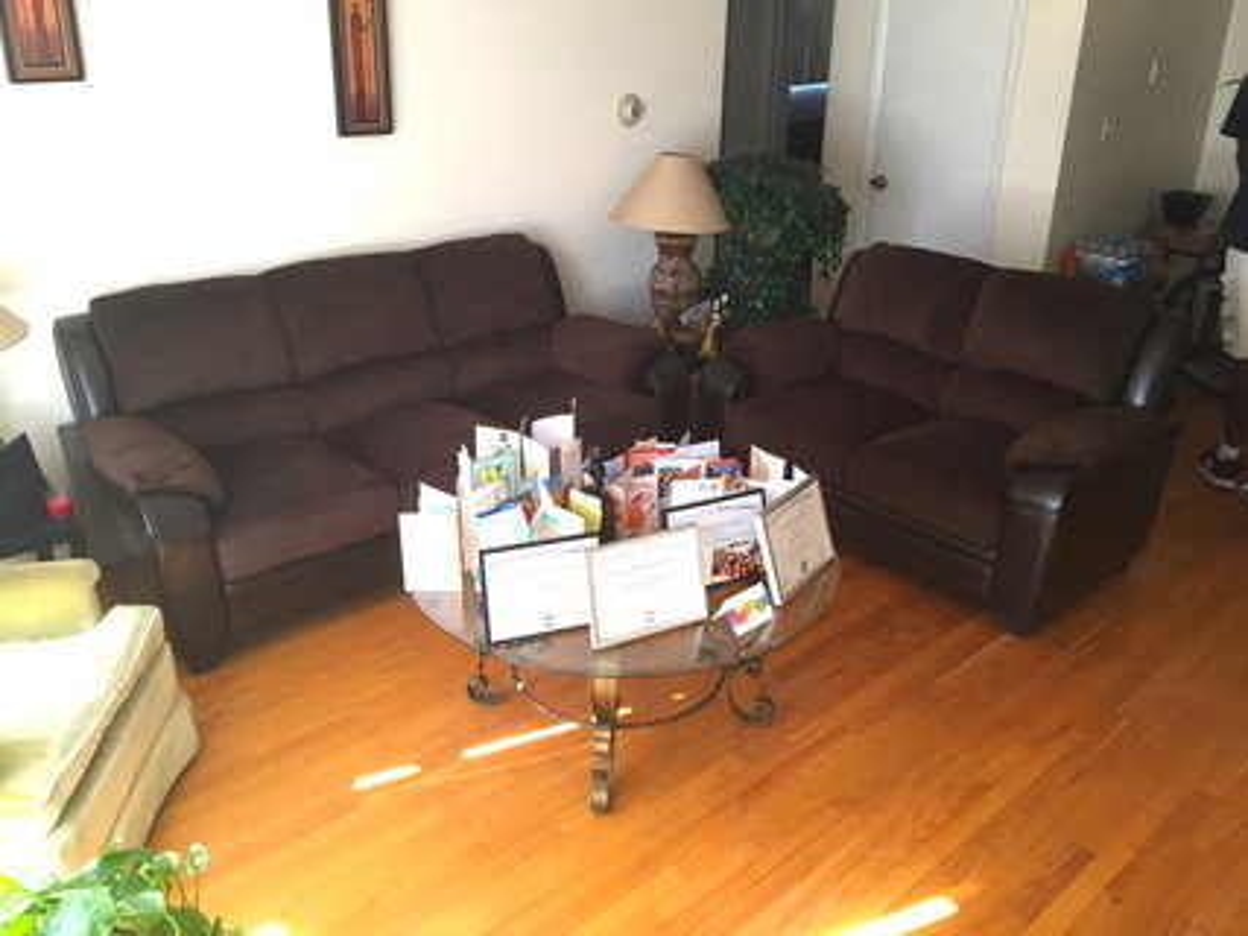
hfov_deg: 61.7
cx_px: 624
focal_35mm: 29
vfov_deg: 48.2
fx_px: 1045
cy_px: 468
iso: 64
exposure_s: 1/30
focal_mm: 4.15
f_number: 2.2
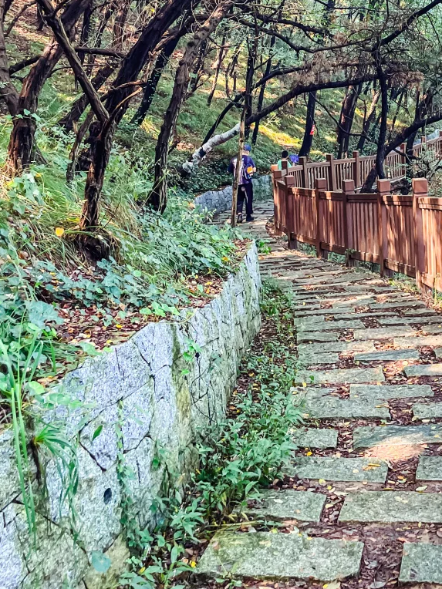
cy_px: 84
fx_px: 834
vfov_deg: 37.0
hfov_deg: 28.7
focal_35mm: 49
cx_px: 386
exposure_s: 1/115
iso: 125
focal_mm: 4.2
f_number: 1.6
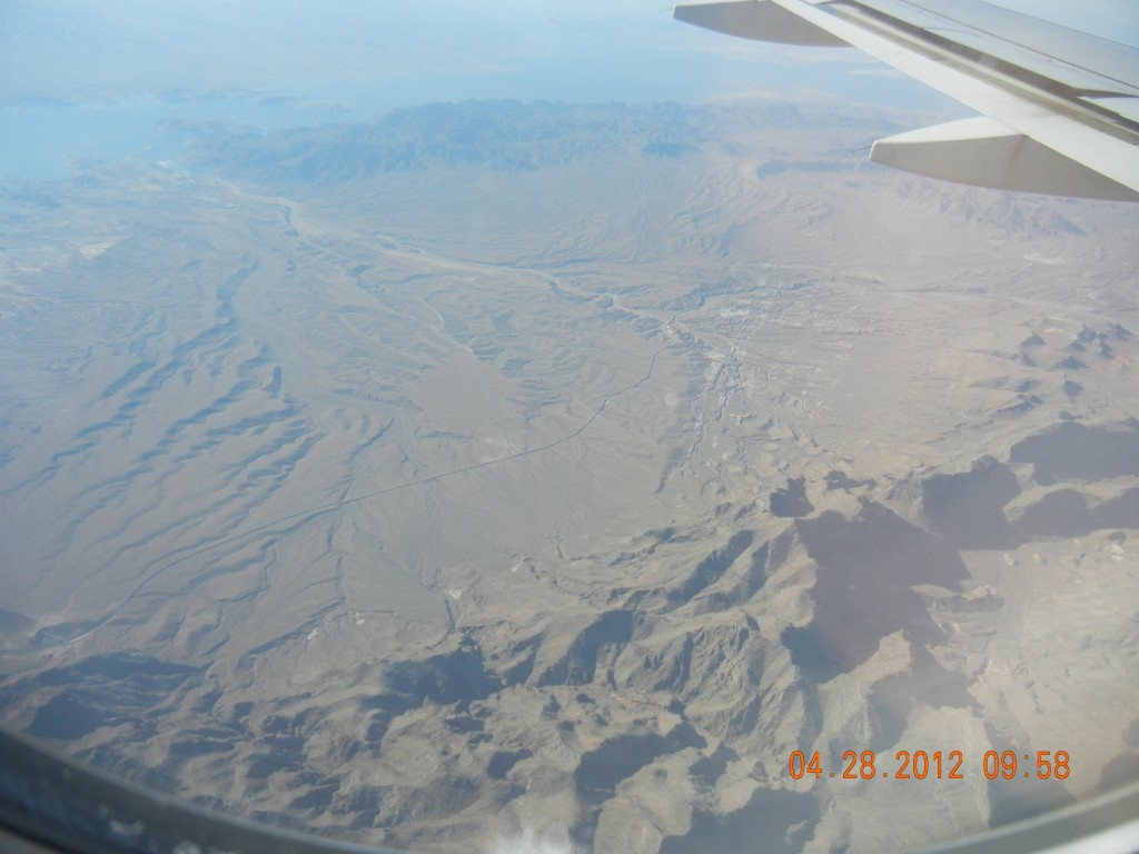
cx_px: 570
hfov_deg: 60.0
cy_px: 427
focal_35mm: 30
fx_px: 987
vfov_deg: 46.8
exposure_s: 1/304
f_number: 7
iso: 160
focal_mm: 5.4
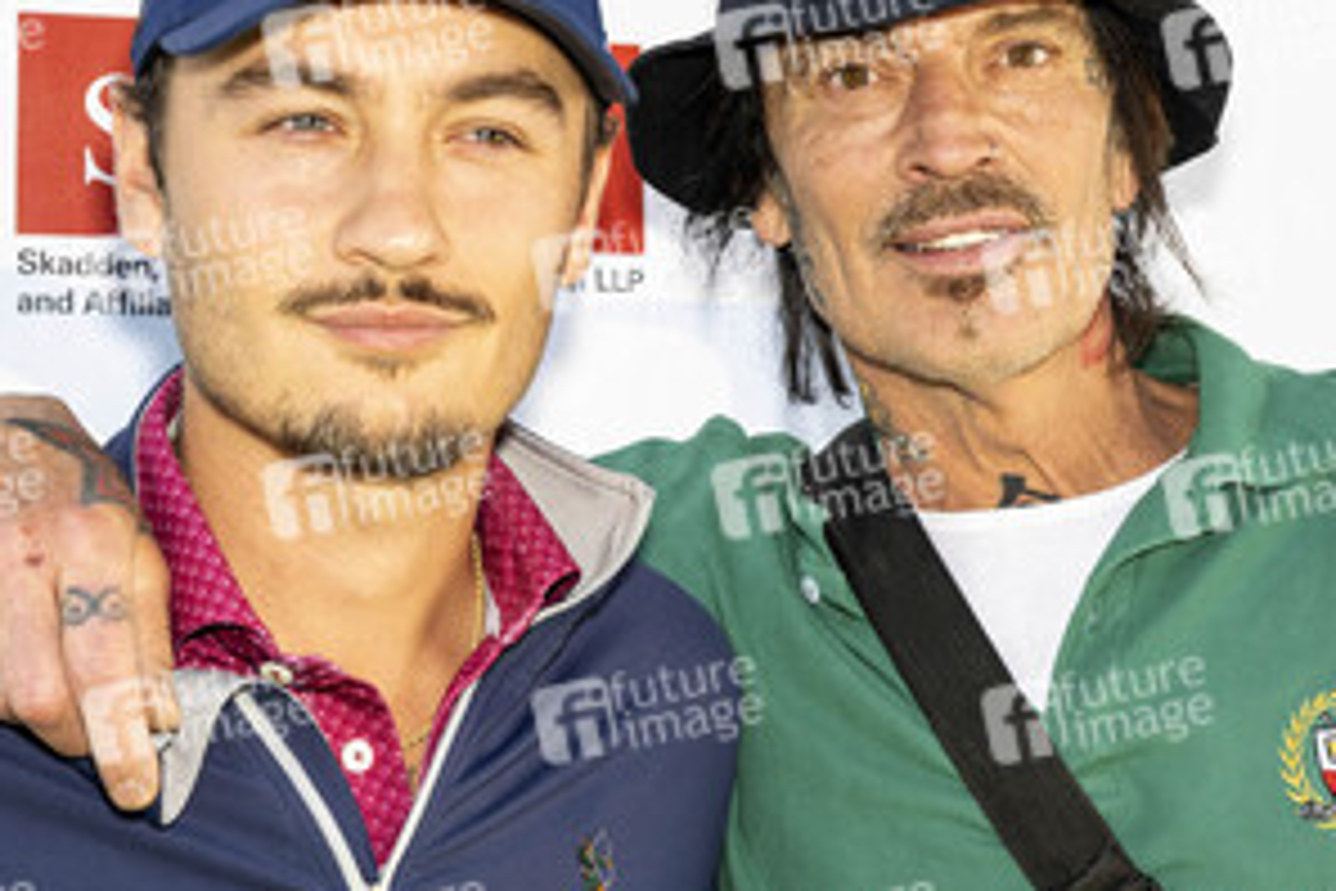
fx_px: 3154
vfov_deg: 16.1
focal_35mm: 85
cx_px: 708
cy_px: 374
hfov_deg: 23.9
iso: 200
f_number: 5.6
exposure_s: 1/200
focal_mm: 56
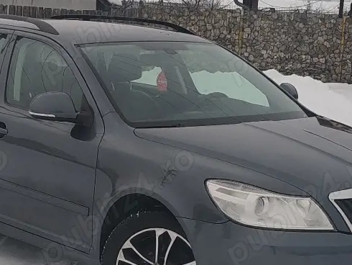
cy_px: 212
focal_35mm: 100
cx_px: 165
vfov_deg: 14.7
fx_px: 1017
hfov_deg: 19.6
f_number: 1.9
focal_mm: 6.12
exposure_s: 1/435
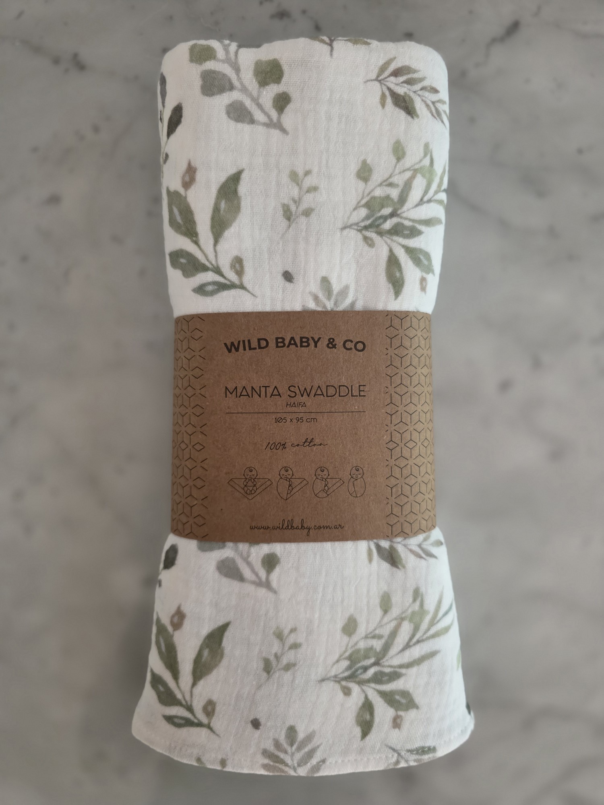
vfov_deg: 73.9
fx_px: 535
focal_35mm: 23
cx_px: 302
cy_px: 402
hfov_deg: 58.9
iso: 800
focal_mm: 6.3
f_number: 1.7
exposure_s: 1/101
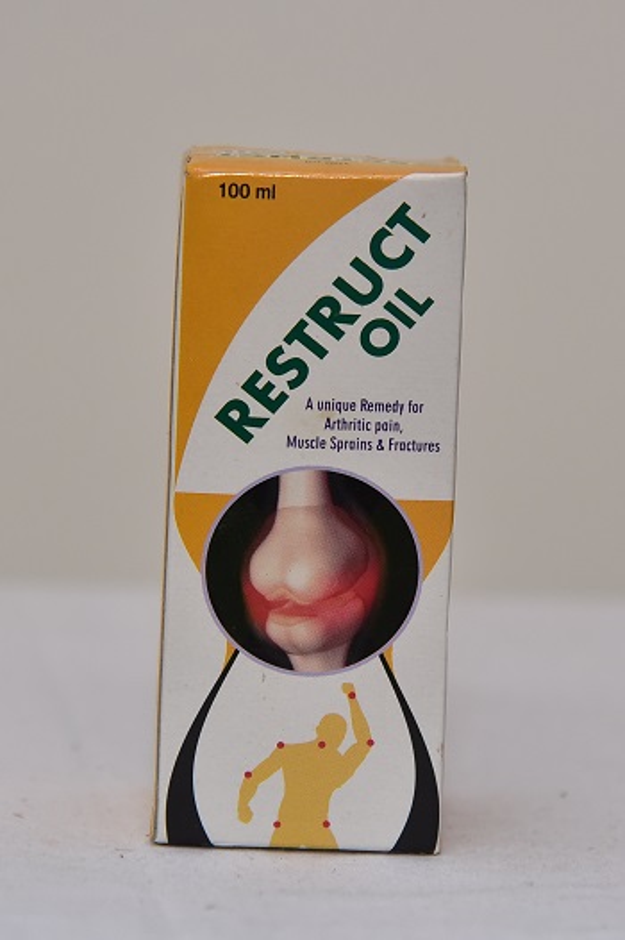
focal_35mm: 120
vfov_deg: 17.1
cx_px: 312
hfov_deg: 11.4
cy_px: 470
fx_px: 3129
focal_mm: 120
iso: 1600
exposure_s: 1/160
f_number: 5
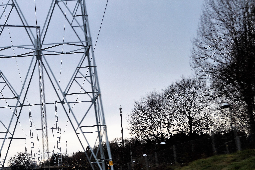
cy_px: 141
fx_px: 693
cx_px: 31
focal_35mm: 98
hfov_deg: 20.5
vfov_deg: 13.9
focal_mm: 35
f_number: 5
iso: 100
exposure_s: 1/60
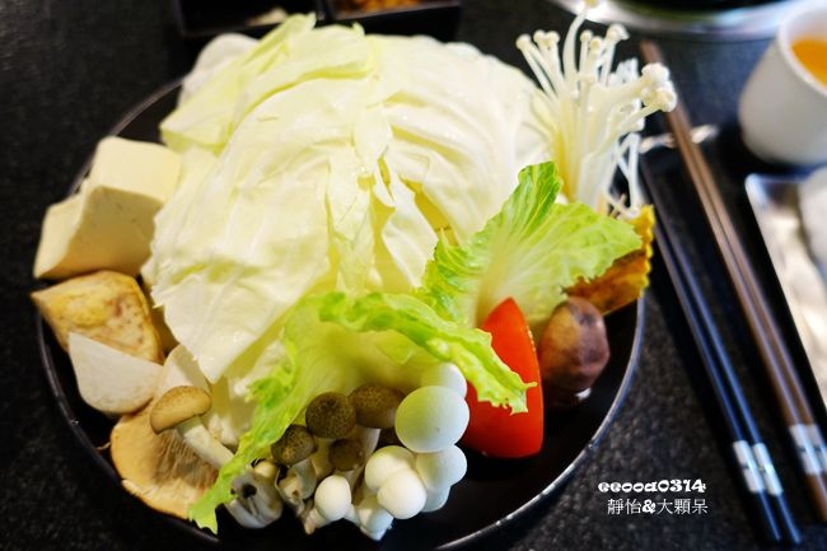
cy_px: 276
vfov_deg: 53.1
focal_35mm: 24
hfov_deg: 73.8
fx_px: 551
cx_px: 414
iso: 320
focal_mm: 8.8
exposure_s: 1/30
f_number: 1.8
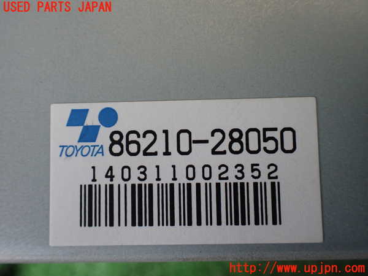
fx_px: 319
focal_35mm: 30
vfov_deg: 46.8
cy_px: 138
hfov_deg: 60.0
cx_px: 184
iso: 400
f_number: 2.3
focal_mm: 5.4
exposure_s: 1/125
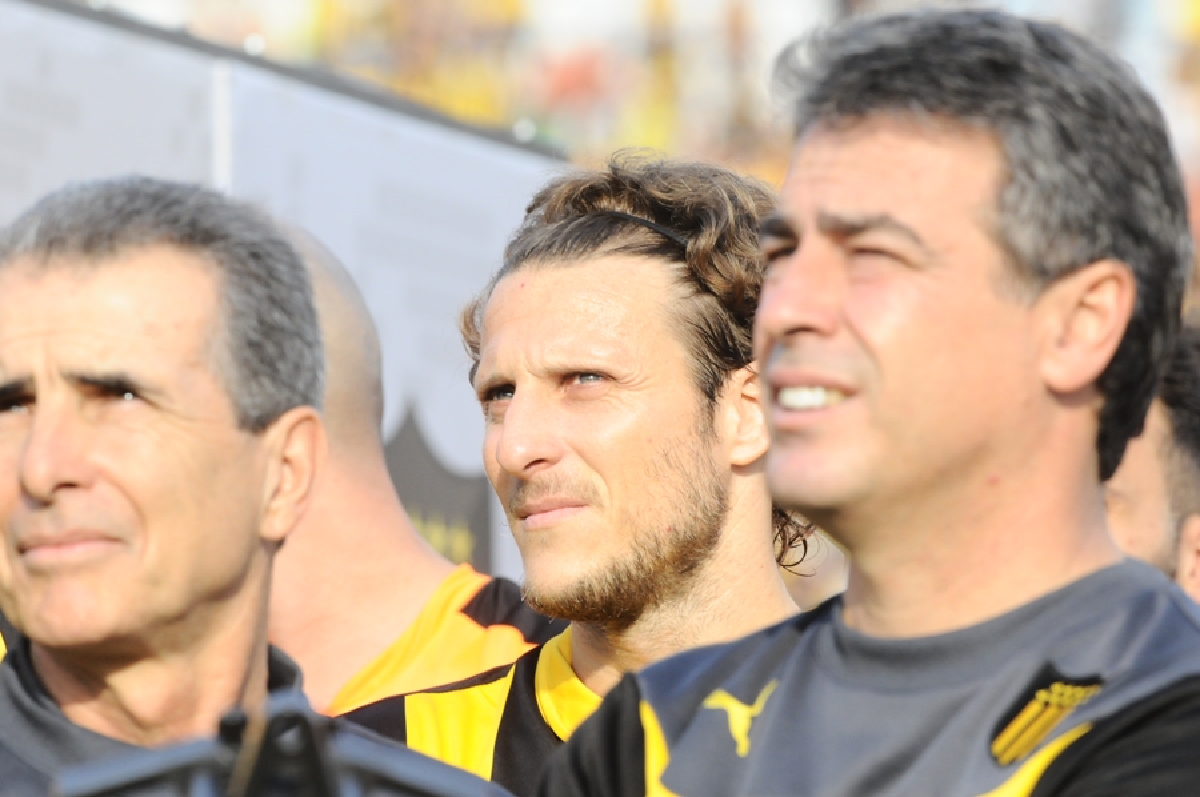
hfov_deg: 4.6
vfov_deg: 3.0
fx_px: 14983
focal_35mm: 450
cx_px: 600
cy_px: 398
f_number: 11
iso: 800
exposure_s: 1/500
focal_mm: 300
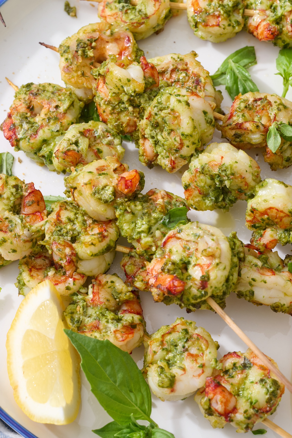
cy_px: 219
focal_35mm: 105
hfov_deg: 13.0
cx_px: 146
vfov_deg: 19.5
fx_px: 1277
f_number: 14
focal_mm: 105
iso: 500
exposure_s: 1/200
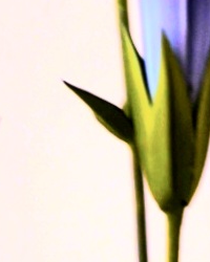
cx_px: 199
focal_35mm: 1418
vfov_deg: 1.4
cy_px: 227
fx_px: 11016
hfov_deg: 1.1
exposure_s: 1/50
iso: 800
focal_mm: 239
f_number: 5.6
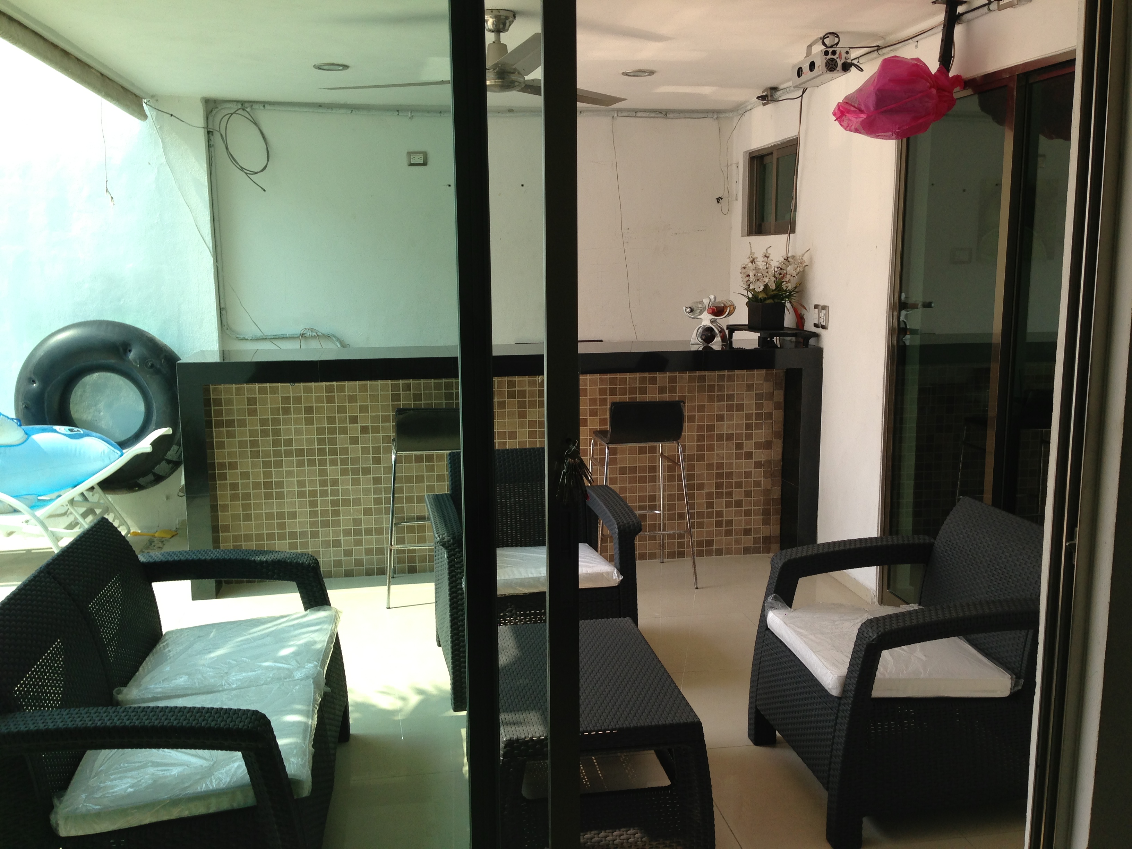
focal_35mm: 33
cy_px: 424
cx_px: 566
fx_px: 1079
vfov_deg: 42.9
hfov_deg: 55.4
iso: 50
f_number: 2.4
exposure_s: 1/321
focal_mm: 4.13
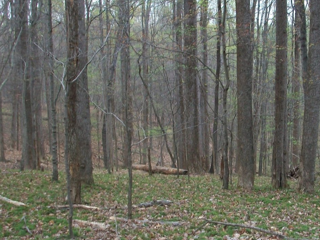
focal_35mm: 55
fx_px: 509
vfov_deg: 26.6
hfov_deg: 34.5
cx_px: 219
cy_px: 131
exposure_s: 1/80
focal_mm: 5.7
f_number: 2.8
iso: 80
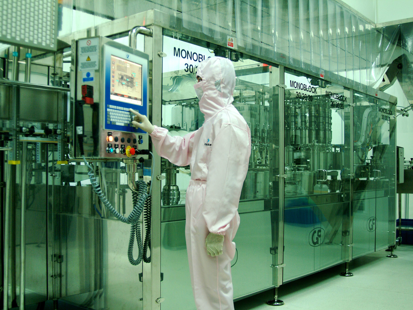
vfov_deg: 36.8
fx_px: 465
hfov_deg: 47.9
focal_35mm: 39
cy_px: 155
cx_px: 204
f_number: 2.8
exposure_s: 1/20
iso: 200
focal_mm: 24
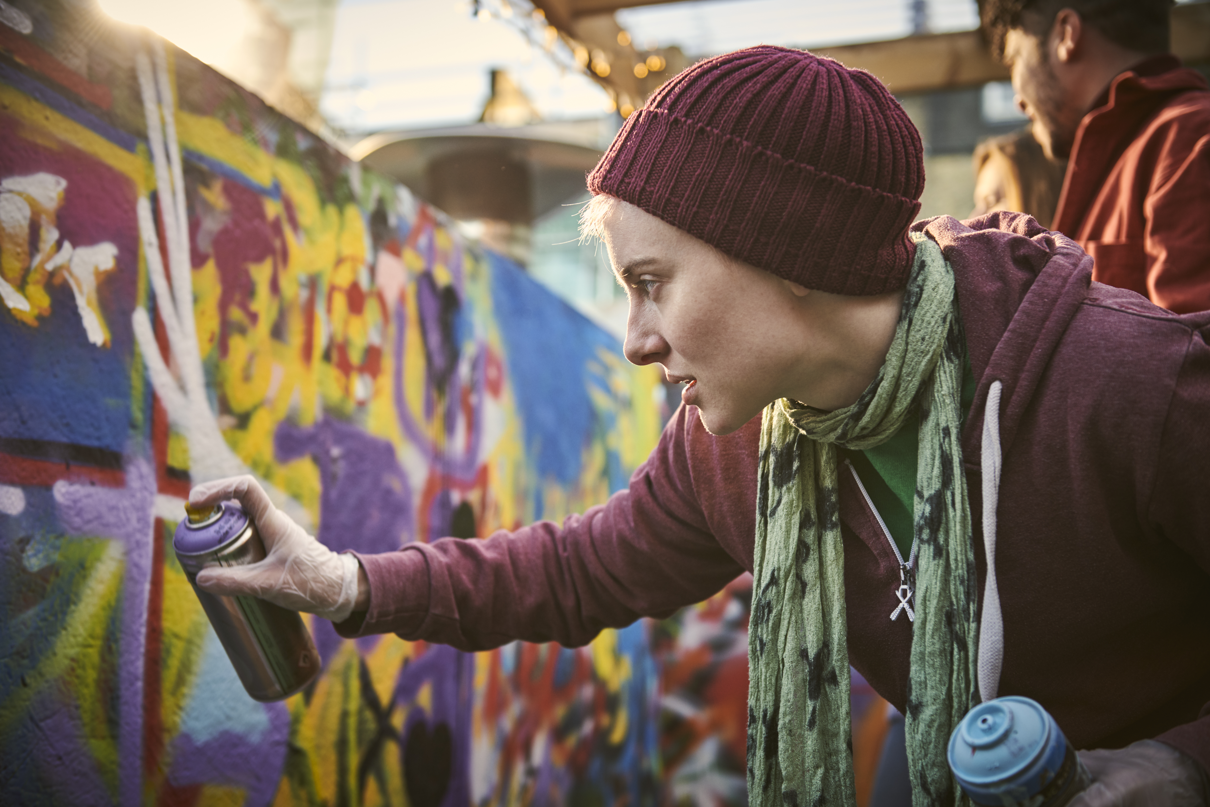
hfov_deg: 41.1
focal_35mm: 48
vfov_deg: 28.1
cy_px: 404
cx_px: 605
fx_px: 1613
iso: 250
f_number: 3.2
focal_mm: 48
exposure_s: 1/250
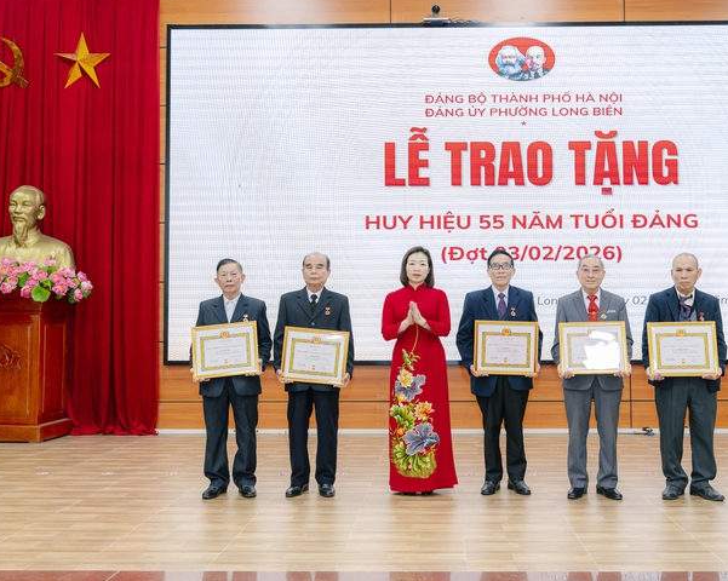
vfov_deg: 39.5
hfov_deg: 48.3
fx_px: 809
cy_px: 290
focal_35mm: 38
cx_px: 414
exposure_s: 1/160
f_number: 3.5
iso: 1600
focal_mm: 32.5
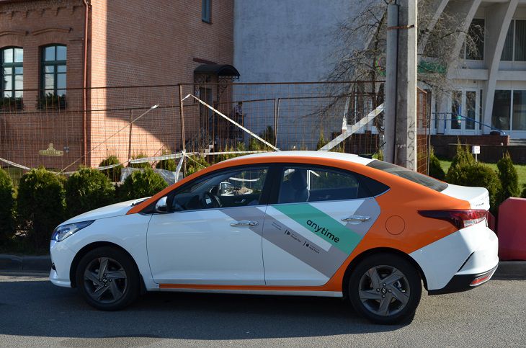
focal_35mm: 52
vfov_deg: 25.6
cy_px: 174
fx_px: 765
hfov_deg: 37.9
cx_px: 263
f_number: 8
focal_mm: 35
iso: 180
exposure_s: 1/250
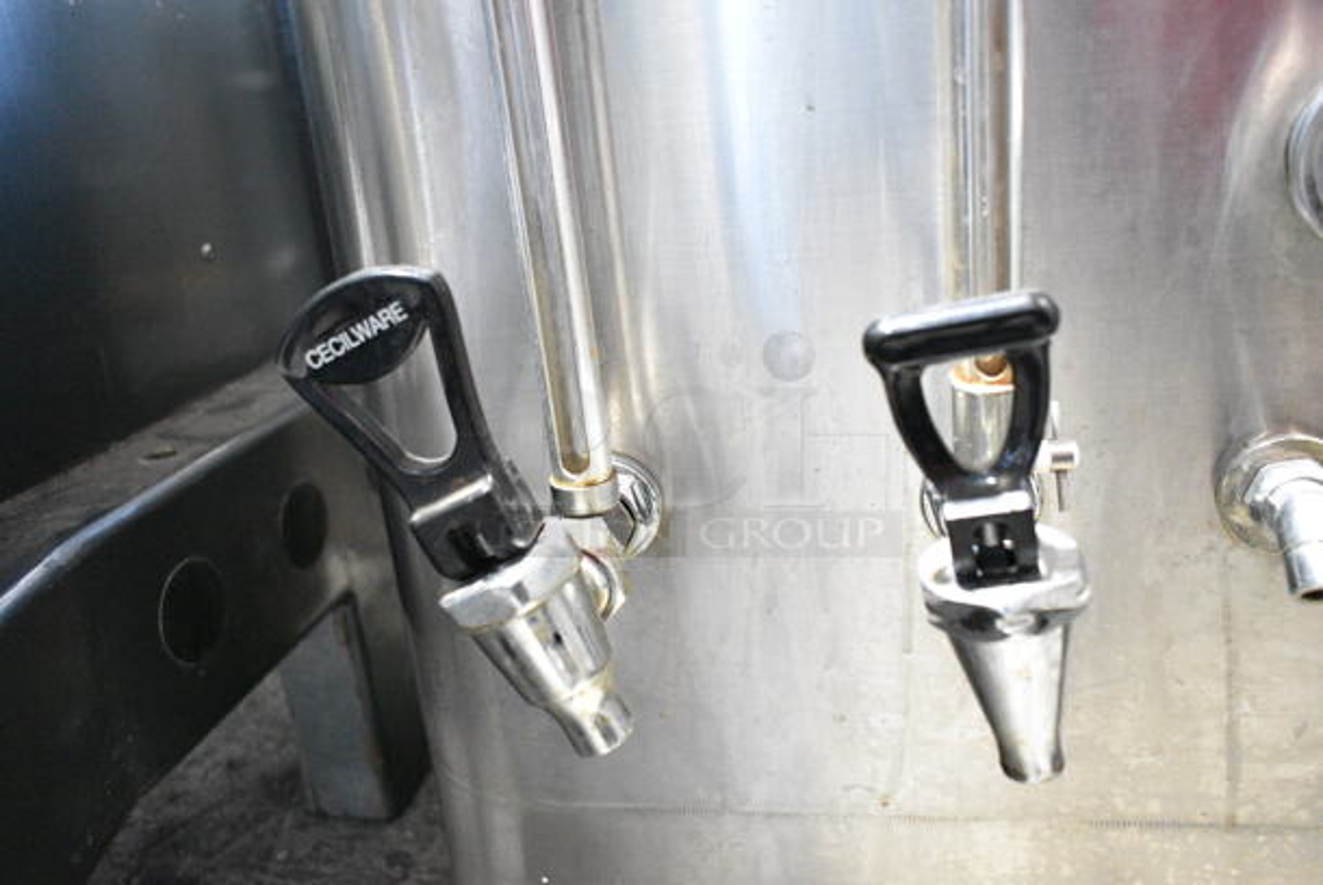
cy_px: 442
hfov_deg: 61.9
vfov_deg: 43.7
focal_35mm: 30
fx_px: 1104
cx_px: 662
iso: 6400
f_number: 4.5
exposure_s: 1/80
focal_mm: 20
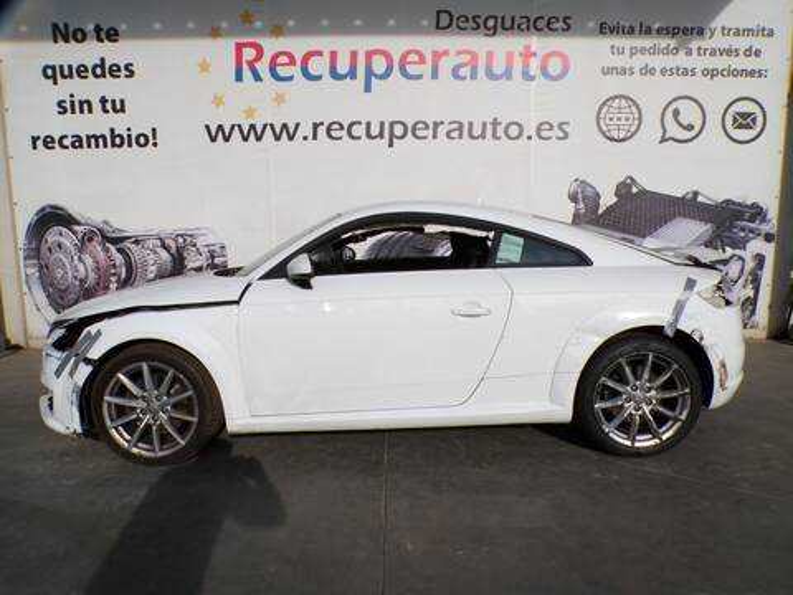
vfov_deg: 56.8
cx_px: 396
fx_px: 550
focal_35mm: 24
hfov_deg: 71.6
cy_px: 298
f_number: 5.8
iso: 100
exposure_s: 1/950
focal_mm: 4.3
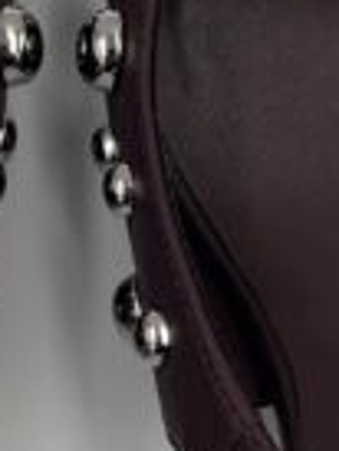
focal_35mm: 177
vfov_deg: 11.1
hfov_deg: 8.4
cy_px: 347
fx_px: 2308
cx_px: 49
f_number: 1.6
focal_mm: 5.1
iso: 50
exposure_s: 1/657
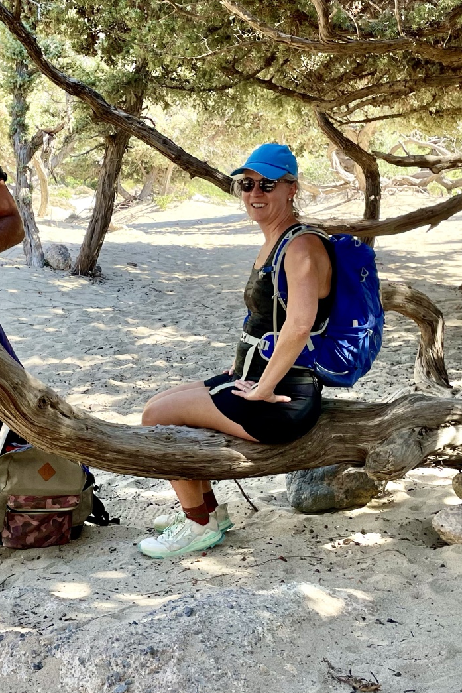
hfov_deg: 25.3
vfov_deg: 37.4
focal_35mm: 53
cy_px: 292
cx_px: 141
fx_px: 1020
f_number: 1.6
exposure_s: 1/326
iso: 32
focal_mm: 4.2
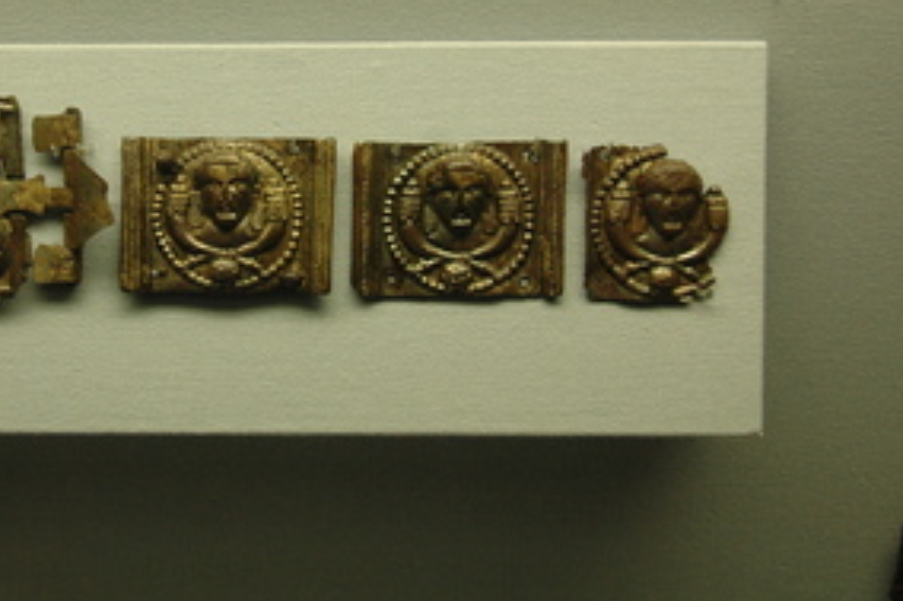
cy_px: 200
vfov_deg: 20.8
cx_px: 283
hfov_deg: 30.7
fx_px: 1629
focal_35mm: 65
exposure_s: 1/60
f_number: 4
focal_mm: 28
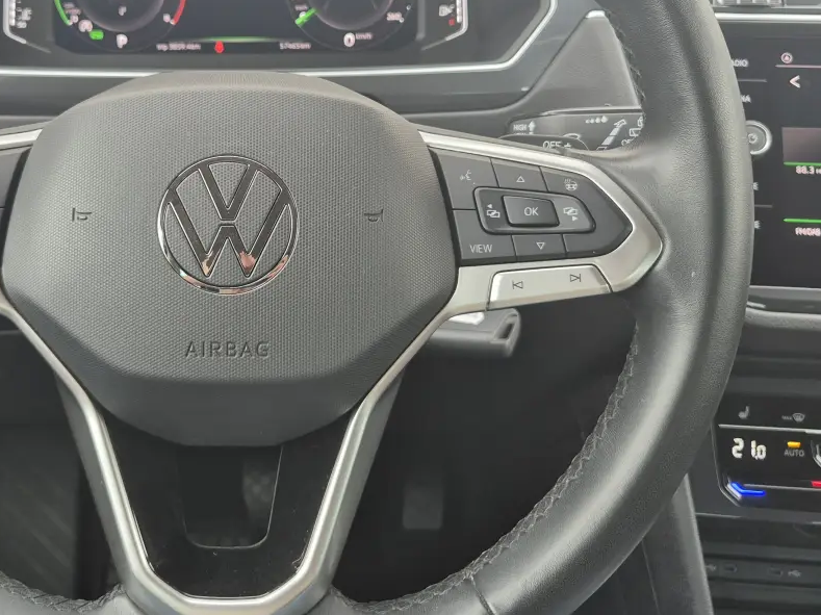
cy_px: 195
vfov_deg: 33.9
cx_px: 247
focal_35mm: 42
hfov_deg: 43.9
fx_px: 996
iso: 200
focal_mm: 5.4
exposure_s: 1/180
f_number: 1.8
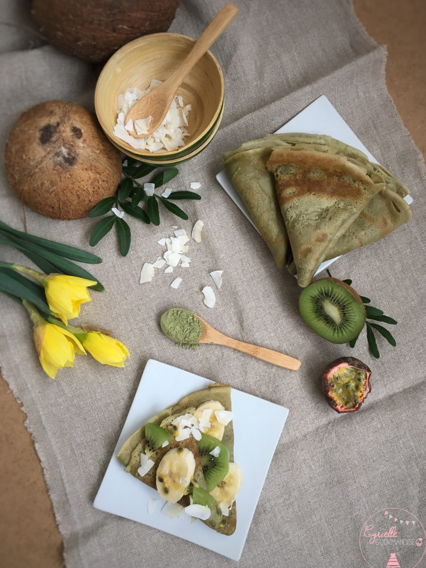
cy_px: 290
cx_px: 217
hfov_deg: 46.8
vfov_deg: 60.0
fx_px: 492
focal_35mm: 30
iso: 25
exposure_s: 1/33
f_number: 2.2
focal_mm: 4.15
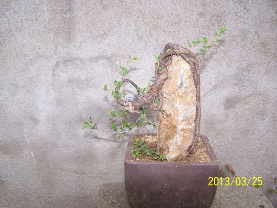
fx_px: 304
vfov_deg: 37.7
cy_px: 104
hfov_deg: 49.0
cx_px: 138
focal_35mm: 38
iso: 80
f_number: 2.8
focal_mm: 6.3
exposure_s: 1/60
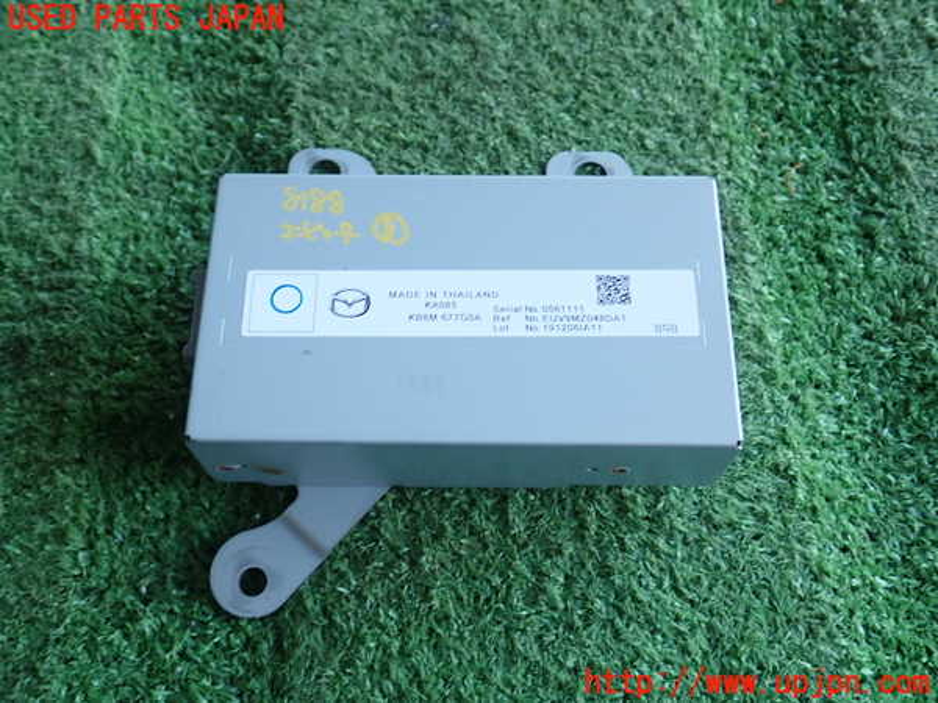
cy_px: 352
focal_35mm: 35
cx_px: 469
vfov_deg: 40.7
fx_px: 948
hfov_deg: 52.6
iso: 200
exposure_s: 1/60
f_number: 2.6
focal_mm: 6.42
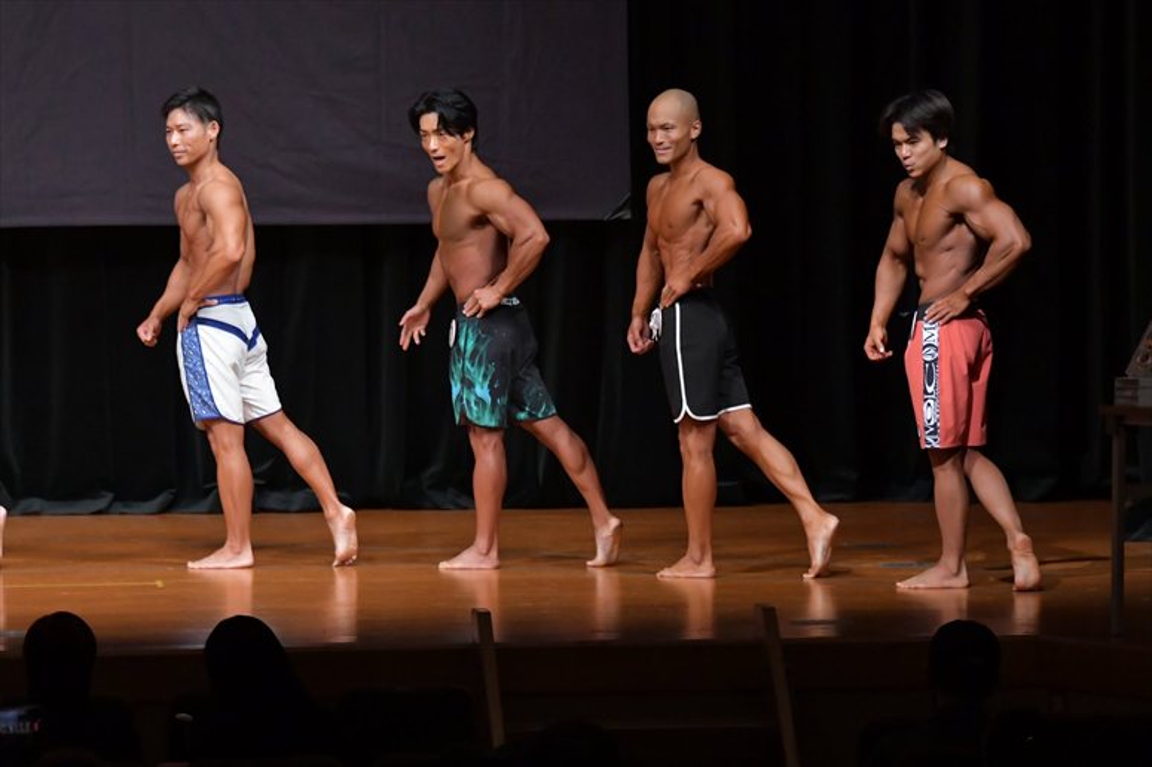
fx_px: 6461
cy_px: 384
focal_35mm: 202
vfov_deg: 6.8
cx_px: 576
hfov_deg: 10.2
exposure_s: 1/400
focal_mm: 135
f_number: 5.6
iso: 5000
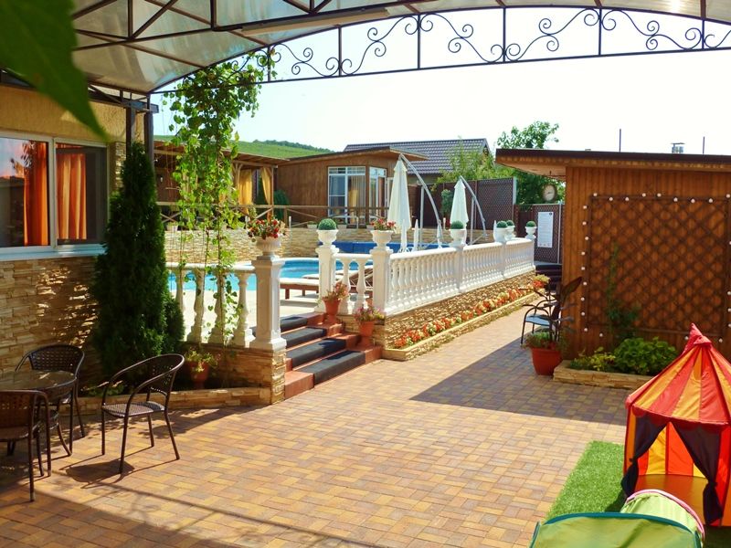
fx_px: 781
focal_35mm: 37
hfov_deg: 50.1
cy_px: 274
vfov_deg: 38.7
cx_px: 366
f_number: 3.6
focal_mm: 6.1
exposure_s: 1/500
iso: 80
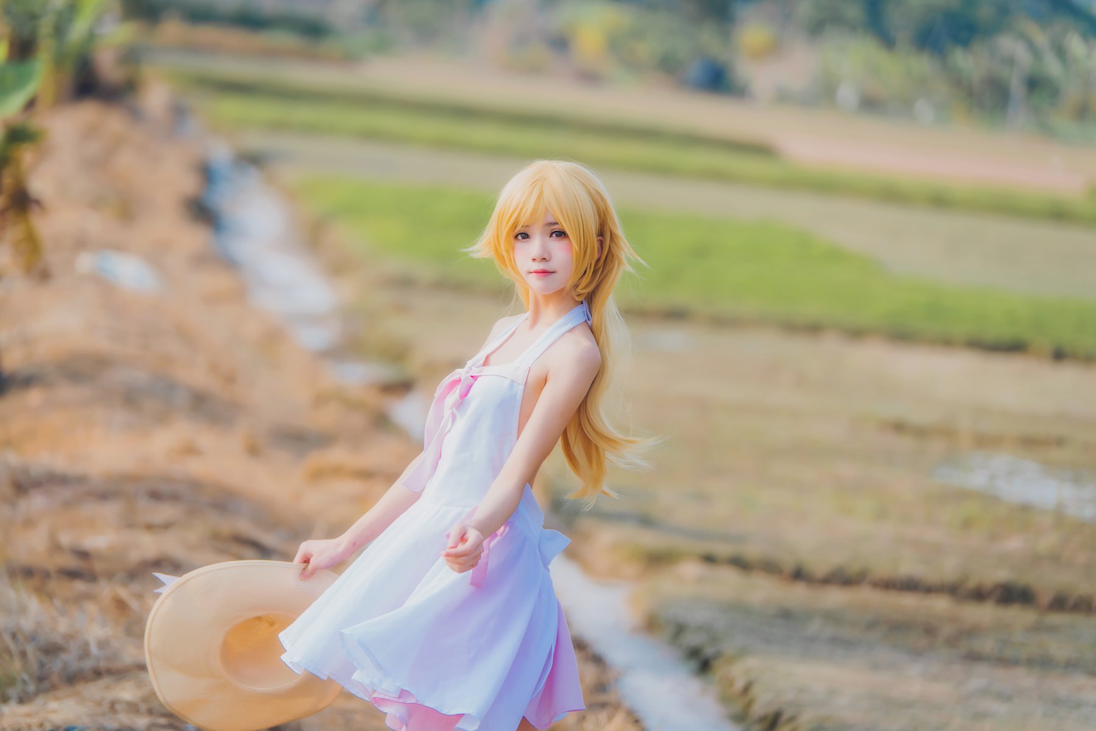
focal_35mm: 152
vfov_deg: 9.0
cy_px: 366
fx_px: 4628
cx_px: 548
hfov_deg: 13.5
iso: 80
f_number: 2.8
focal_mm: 152
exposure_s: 1/640
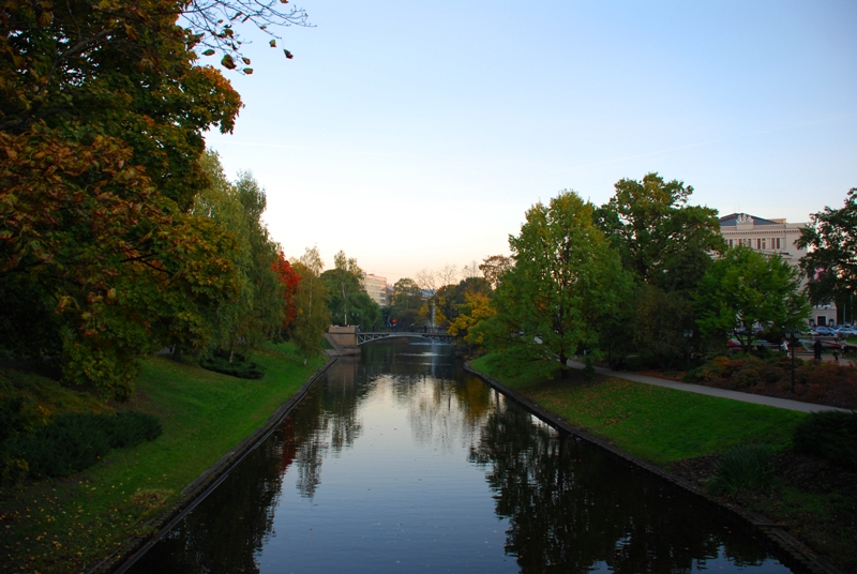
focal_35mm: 27
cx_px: 428
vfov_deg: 48.1
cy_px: 287
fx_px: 644
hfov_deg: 67.3
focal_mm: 18
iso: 200
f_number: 3.5
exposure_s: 1/60
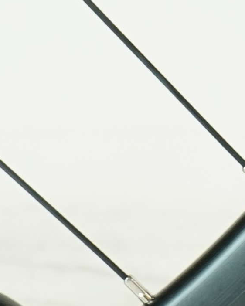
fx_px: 3271
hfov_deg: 4.2
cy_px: -349
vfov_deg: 5.2
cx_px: 511
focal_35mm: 361
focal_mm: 45
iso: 1600
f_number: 5.6
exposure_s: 1/200
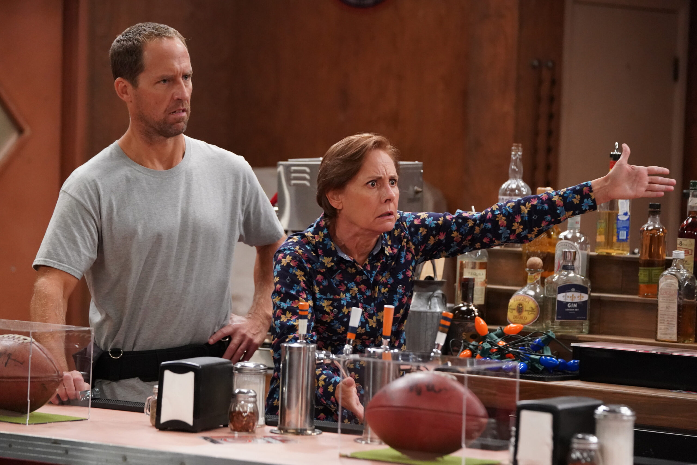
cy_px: 232
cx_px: 348
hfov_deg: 14.9
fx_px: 2672
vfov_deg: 9.9
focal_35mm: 138
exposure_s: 1/200
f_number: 4
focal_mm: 138
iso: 8000
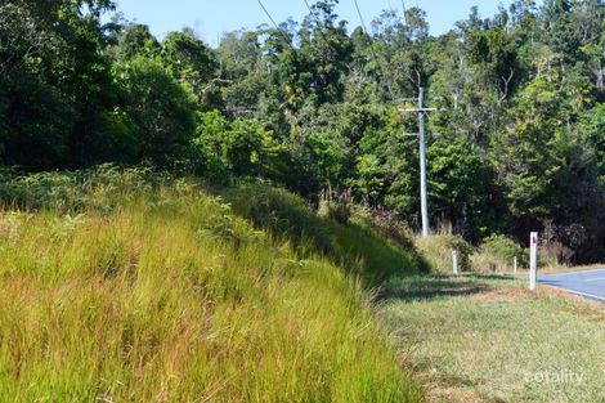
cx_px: 302
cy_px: 202
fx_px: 1386
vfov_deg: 16.5
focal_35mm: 82
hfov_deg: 24.6
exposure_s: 1/250
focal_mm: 55
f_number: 10
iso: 400
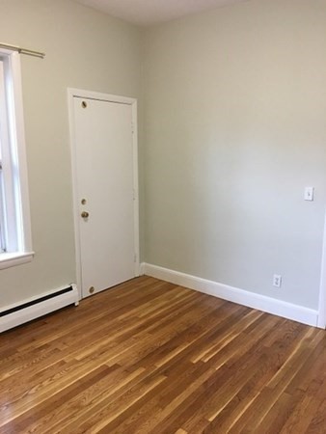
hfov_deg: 48.3
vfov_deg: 61.6
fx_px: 364
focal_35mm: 29
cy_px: 217
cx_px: 163
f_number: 2.2
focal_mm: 4.15
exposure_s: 1/30
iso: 100
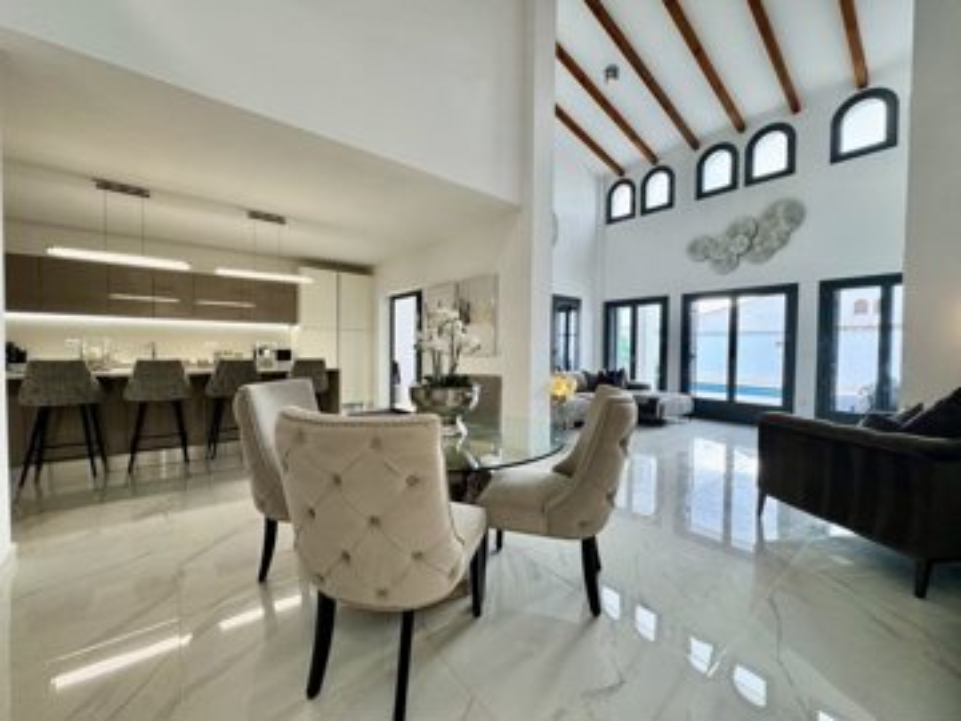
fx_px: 389
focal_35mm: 14
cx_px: 480
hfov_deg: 102.1
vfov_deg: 85.7
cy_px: 360
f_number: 2.2
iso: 100
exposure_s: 1/100
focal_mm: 2.22
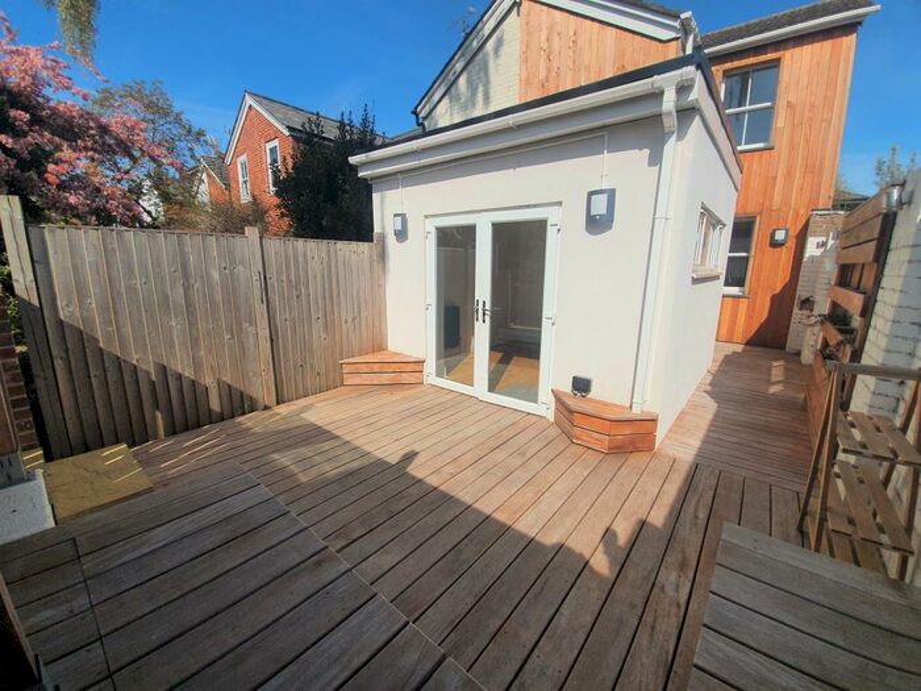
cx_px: 460
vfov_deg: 89.9
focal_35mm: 13
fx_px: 346
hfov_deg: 106.2
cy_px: 346
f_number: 2.2
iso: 50
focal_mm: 1.8
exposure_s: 1/2120
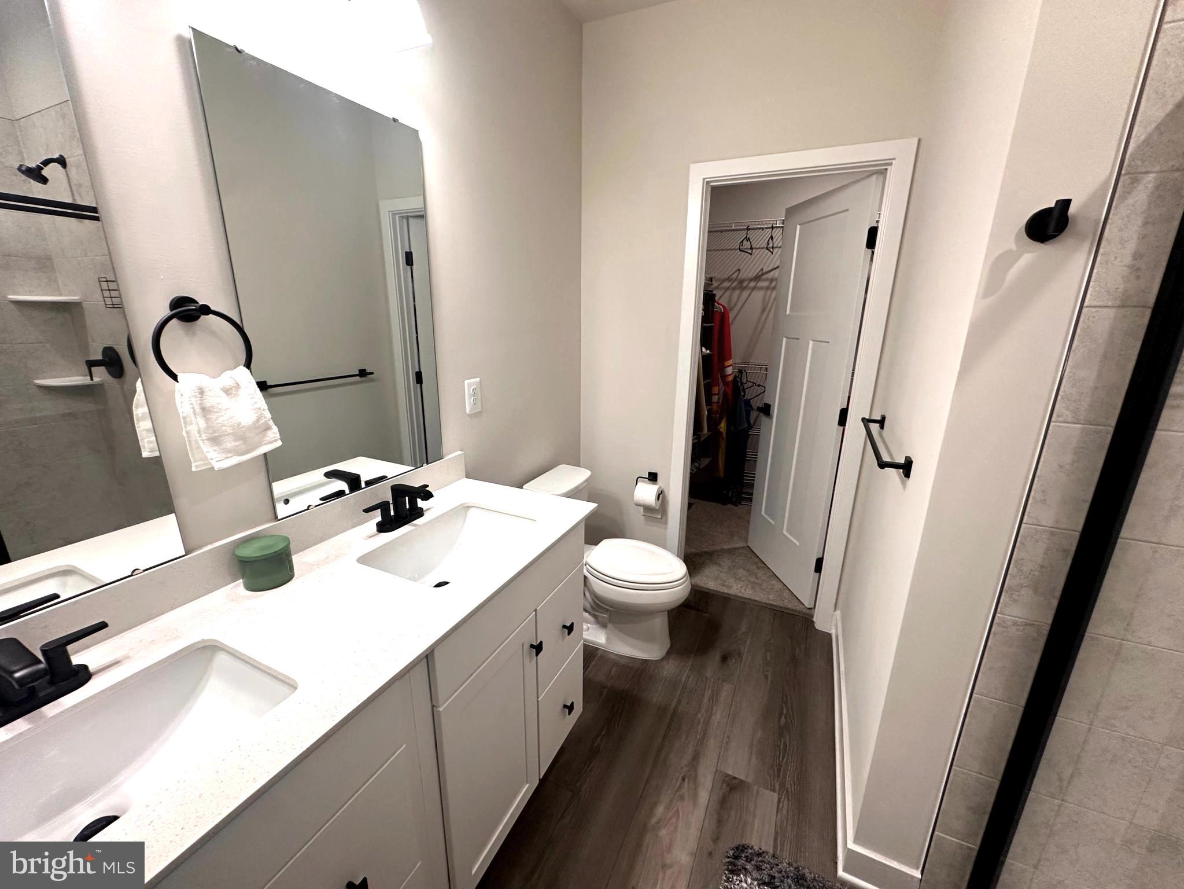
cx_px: 592
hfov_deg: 102.1
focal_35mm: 14
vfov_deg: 85.7
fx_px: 479
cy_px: 444
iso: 200
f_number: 2.2
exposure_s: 1/120
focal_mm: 2.22
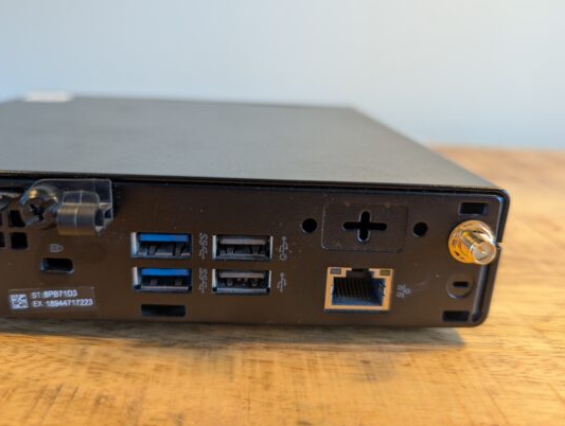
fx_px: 442
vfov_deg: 51.5
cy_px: 206
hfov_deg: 65.1
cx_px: 257
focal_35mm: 27
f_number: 1.68
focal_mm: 6.9
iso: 136
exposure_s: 1/100
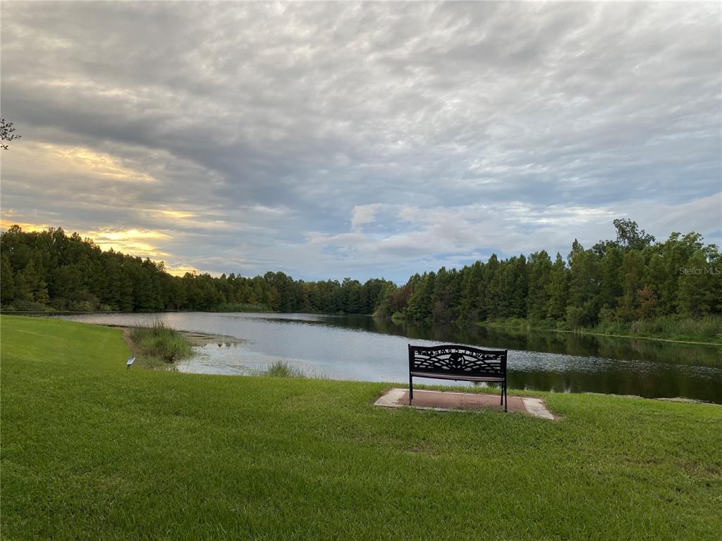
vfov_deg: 53.1
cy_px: 270
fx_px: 542
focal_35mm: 26
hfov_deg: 67.3
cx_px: 361
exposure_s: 1/122
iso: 40
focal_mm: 4.25
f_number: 1.8
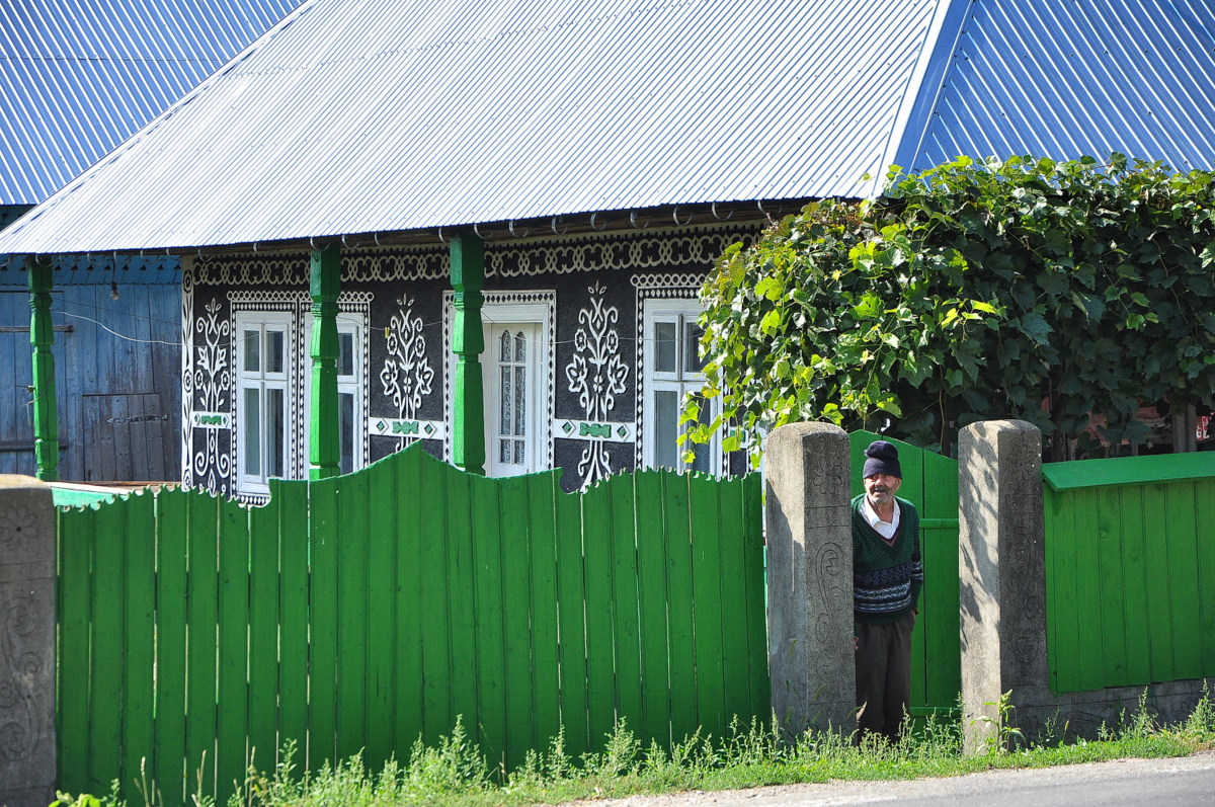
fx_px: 4298
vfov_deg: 10.7
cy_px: 404
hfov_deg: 16.1
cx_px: 608
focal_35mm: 128
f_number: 6.3
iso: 400
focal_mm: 85
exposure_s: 1/640
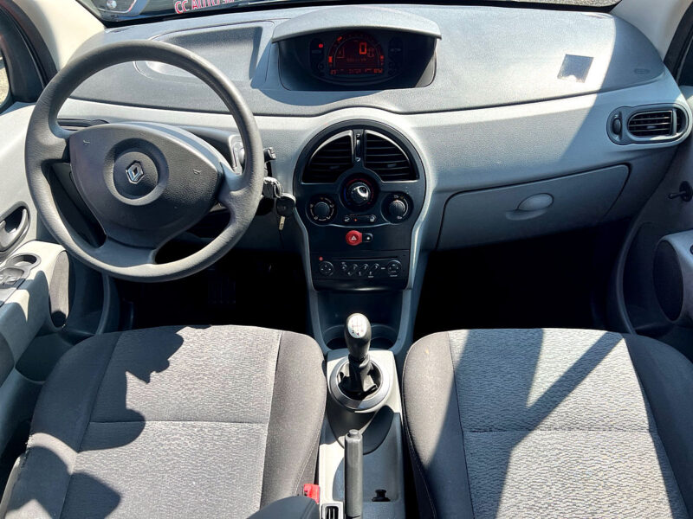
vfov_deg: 53.1
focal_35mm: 26
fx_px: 521
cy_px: 260
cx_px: 346
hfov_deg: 67.3
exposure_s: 1/526
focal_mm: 5.7
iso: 50
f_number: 1.5
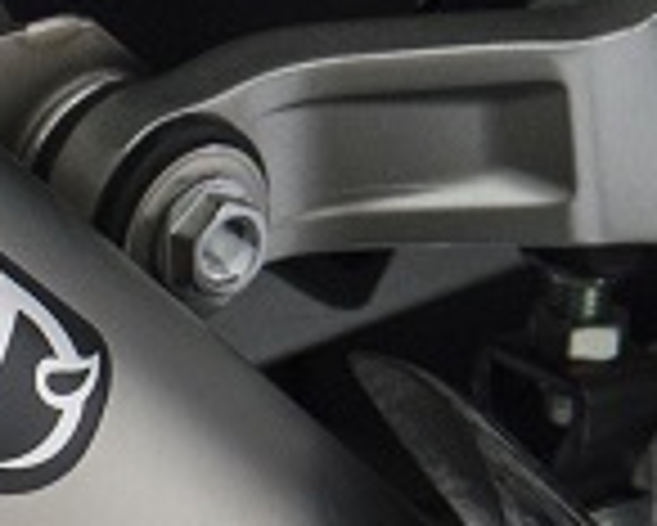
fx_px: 13114
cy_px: 400
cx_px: -144
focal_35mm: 674
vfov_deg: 2.3
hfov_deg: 2.9
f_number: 8
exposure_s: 1/60
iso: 400
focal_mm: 70
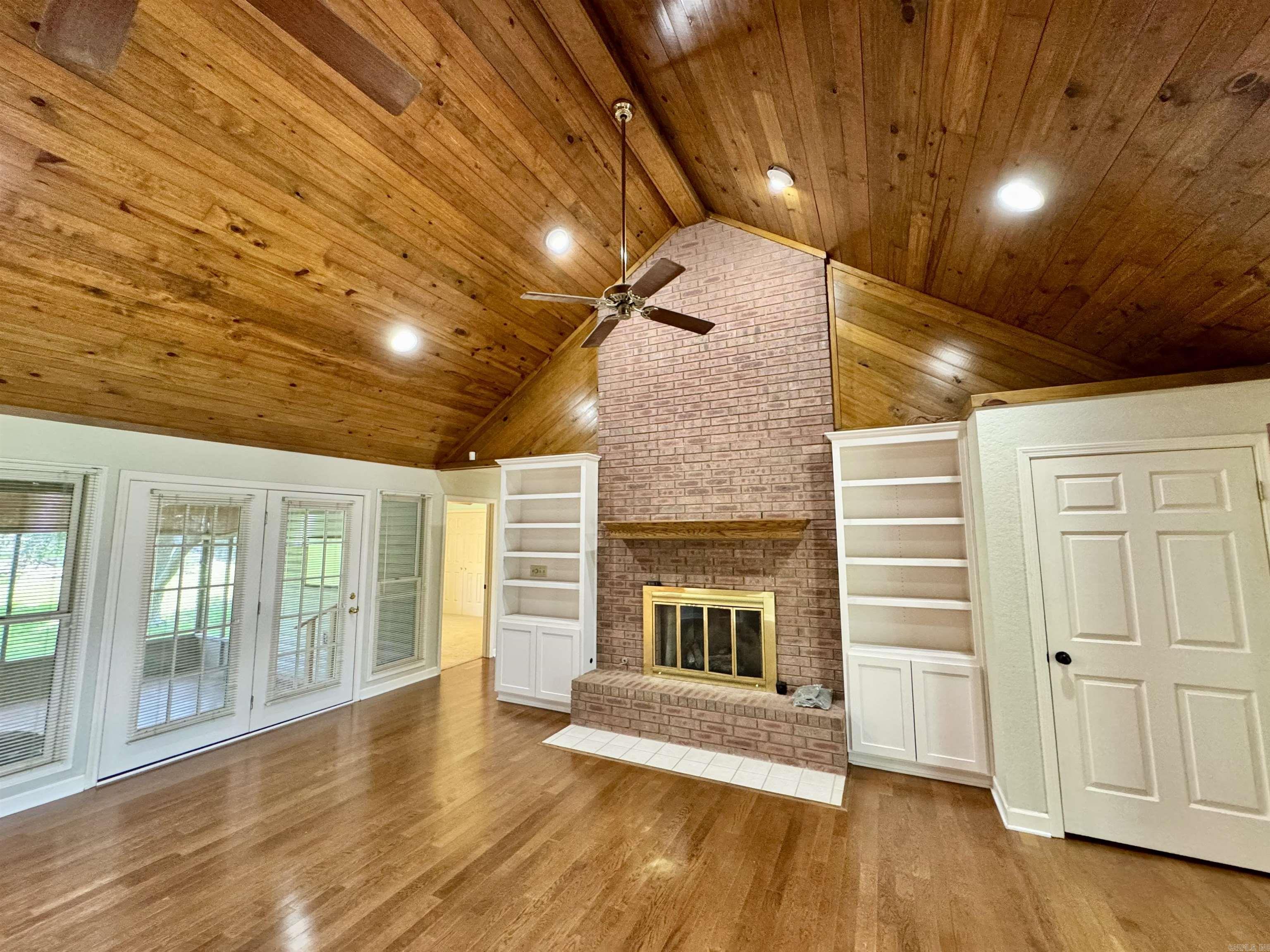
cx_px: 635
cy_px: 476
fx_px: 514
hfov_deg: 102.1
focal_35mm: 14
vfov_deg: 85.7
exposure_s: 1/60
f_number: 2.2
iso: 500
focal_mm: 2.22
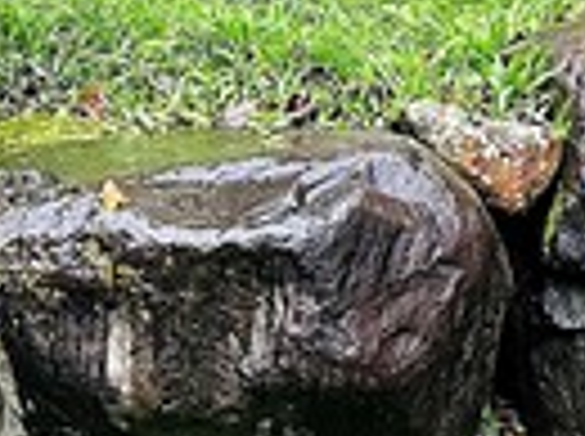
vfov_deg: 8.5
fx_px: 2648
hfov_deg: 12.5
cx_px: 576
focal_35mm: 157
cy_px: -676
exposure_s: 1/121
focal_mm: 6.86
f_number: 1.78
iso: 200
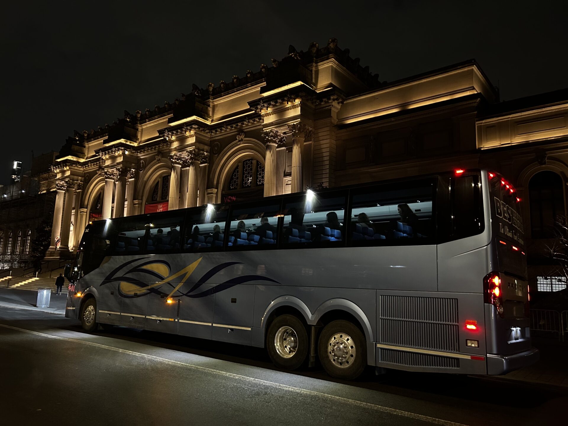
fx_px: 427
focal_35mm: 26
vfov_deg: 53.1
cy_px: 213
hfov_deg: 67.3
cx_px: 284
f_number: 1.5
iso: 1000
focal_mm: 5.7
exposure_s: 1/30
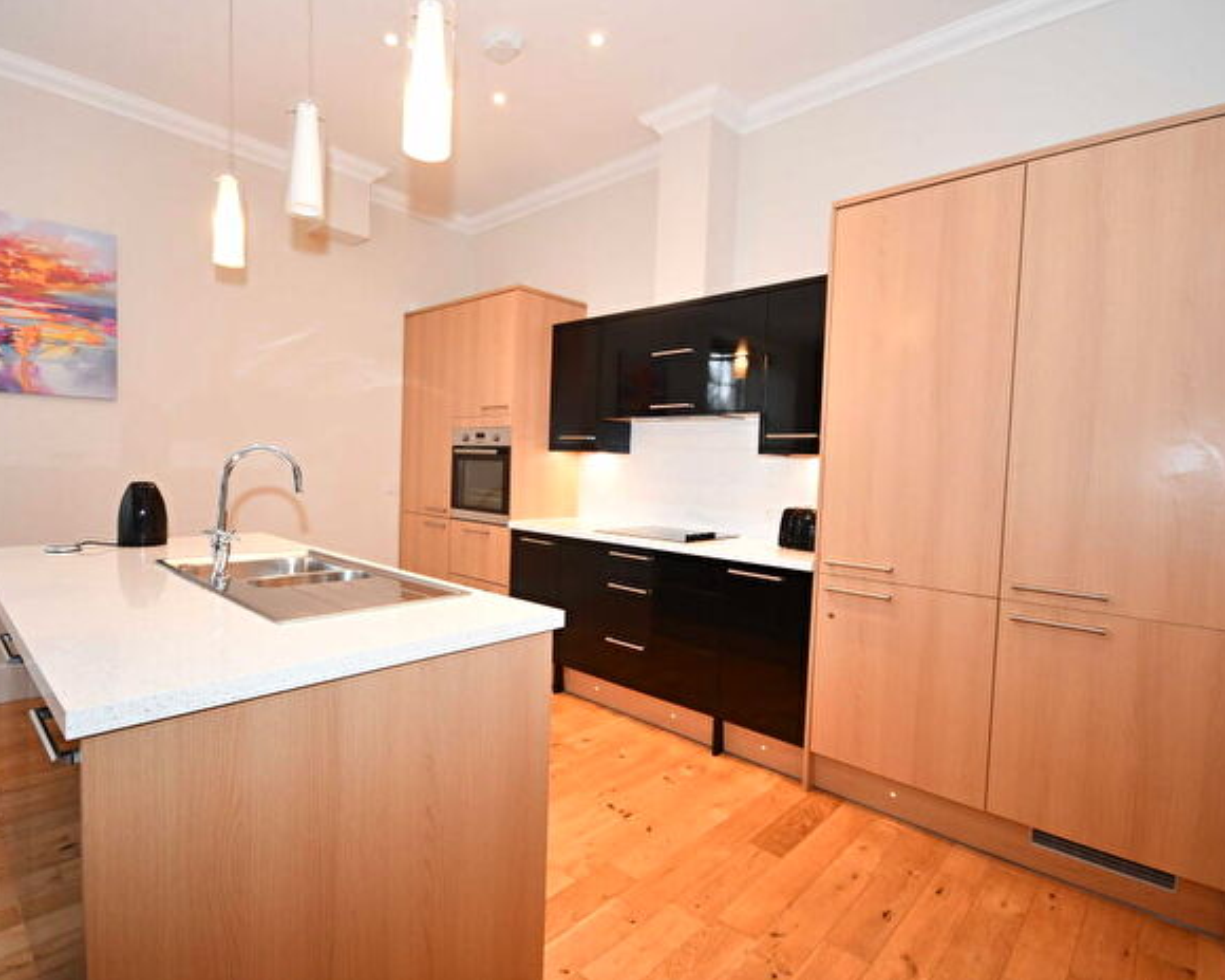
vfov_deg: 77.0
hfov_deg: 89.4
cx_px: 558
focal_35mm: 17
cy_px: 491
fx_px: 616
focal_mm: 10
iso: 1250
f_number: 4
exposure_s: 1/60
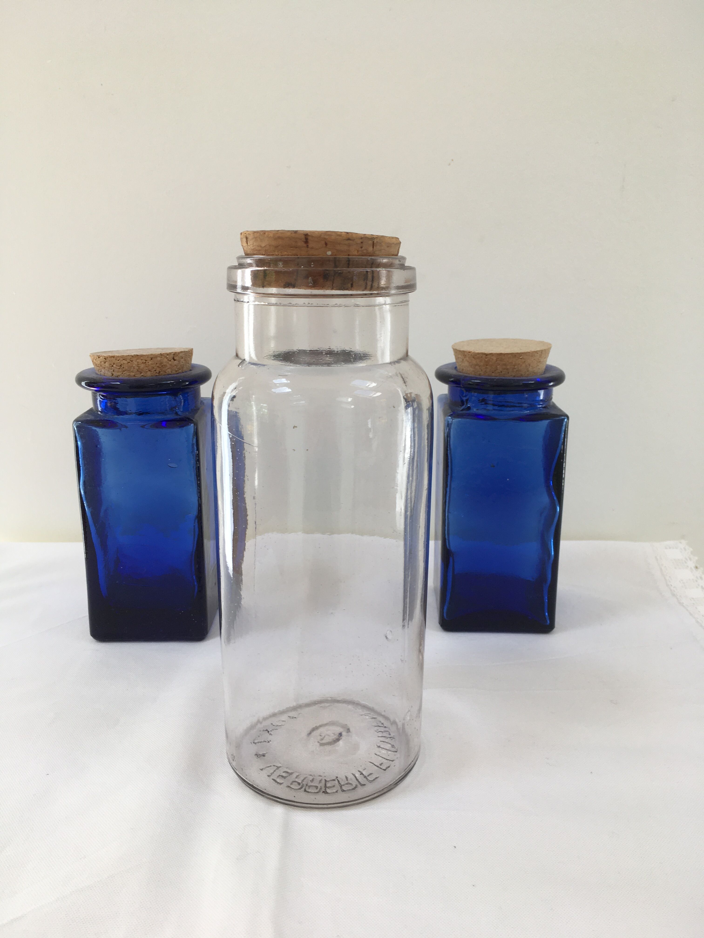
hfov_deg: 48.2
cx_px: 352
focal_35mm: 29
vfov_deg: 61.7
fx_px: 786
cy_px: 469
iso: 25
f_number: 2.2
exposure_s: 1/110
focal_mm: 4.15
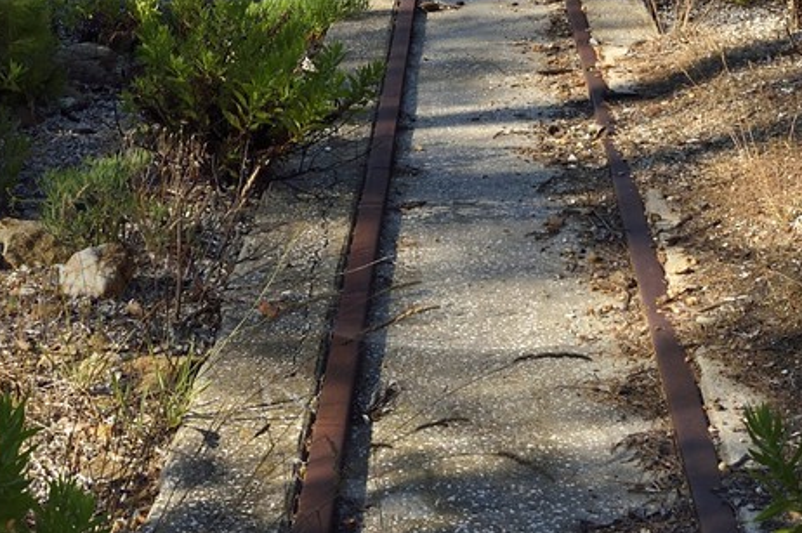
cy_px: -286
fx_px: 2159
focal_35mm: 97
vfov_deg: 13.2
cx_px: 477
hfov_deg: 21.0
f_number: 11
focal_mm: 28
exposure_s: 1/250
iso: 200
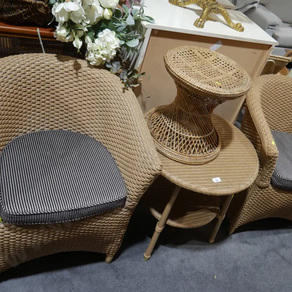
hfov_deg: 48.3
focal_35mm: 34
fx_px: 324
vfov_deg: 48.4
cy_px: 144
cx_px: 165
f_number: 3.5
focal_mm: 14
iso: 250
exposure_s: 1/60
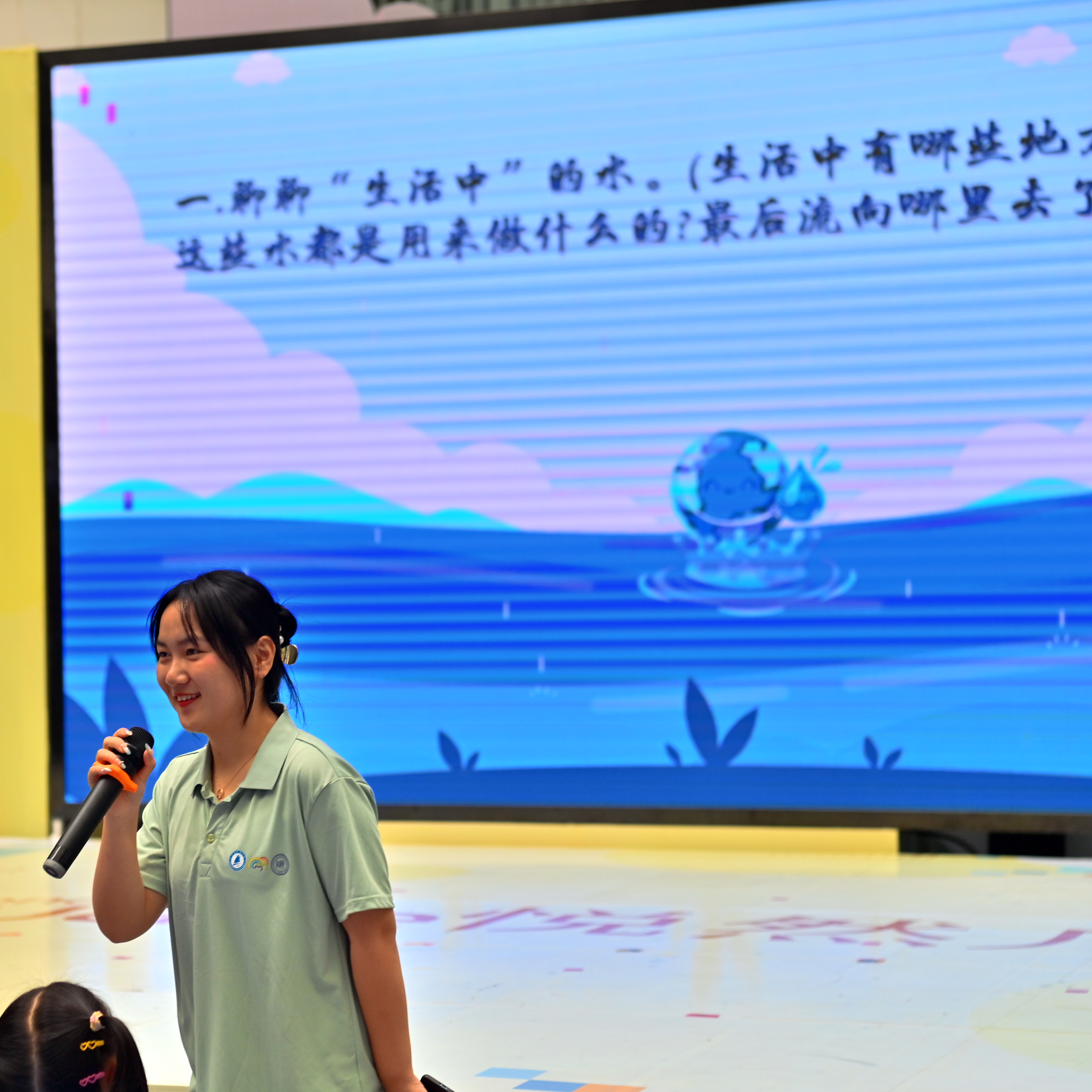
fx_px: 3212
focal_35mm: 90
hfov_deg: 19.2
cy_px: 549
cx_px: 311
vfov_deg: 19.3
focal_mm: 70
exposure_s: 1/500
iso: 400
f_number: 4
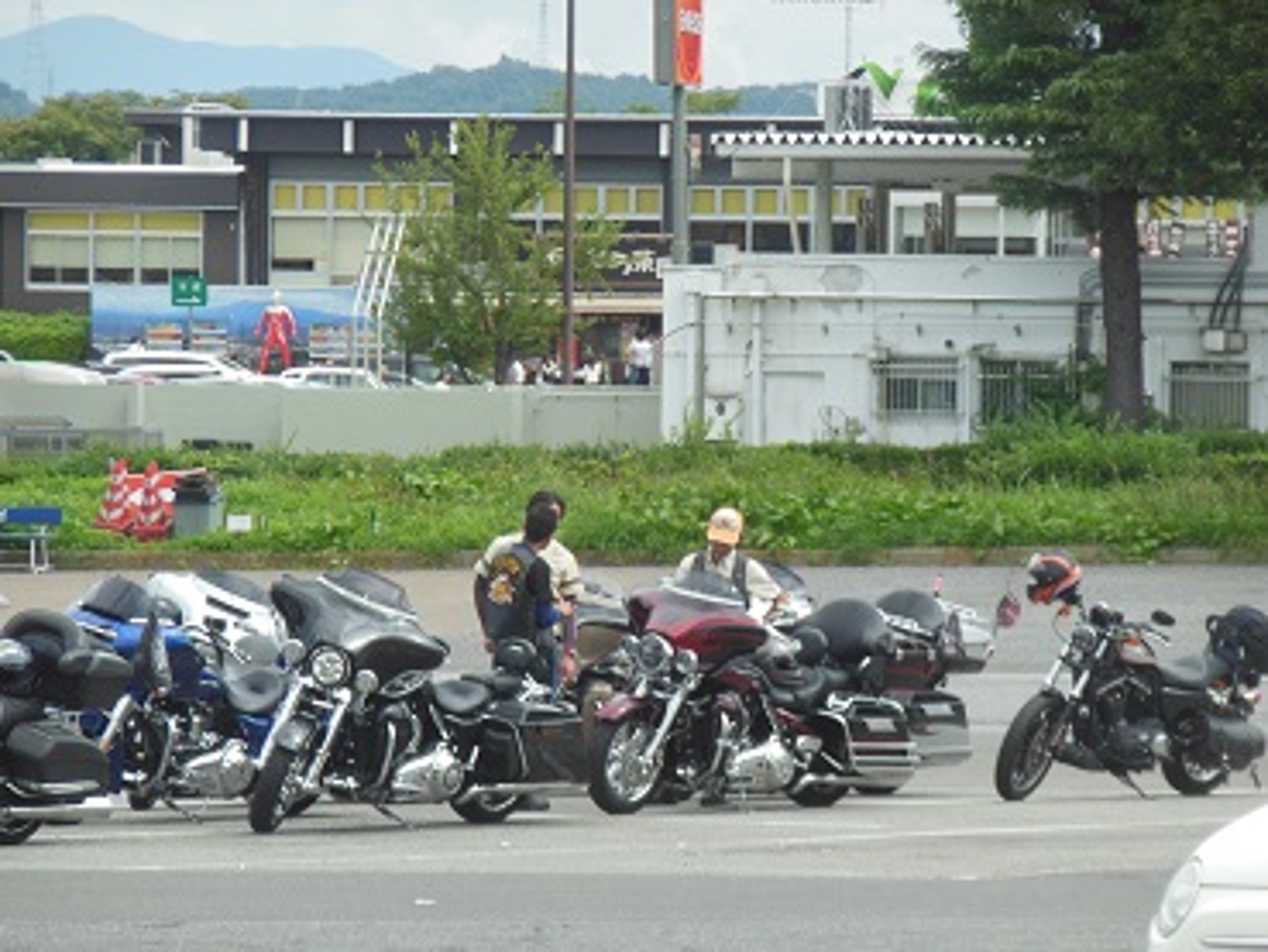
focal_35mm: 250
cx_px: 634
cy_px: 476
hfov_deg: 7.9
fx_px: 9161
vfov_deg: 5.9
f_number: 5.8
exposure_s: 1/320
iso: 125
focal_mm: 45
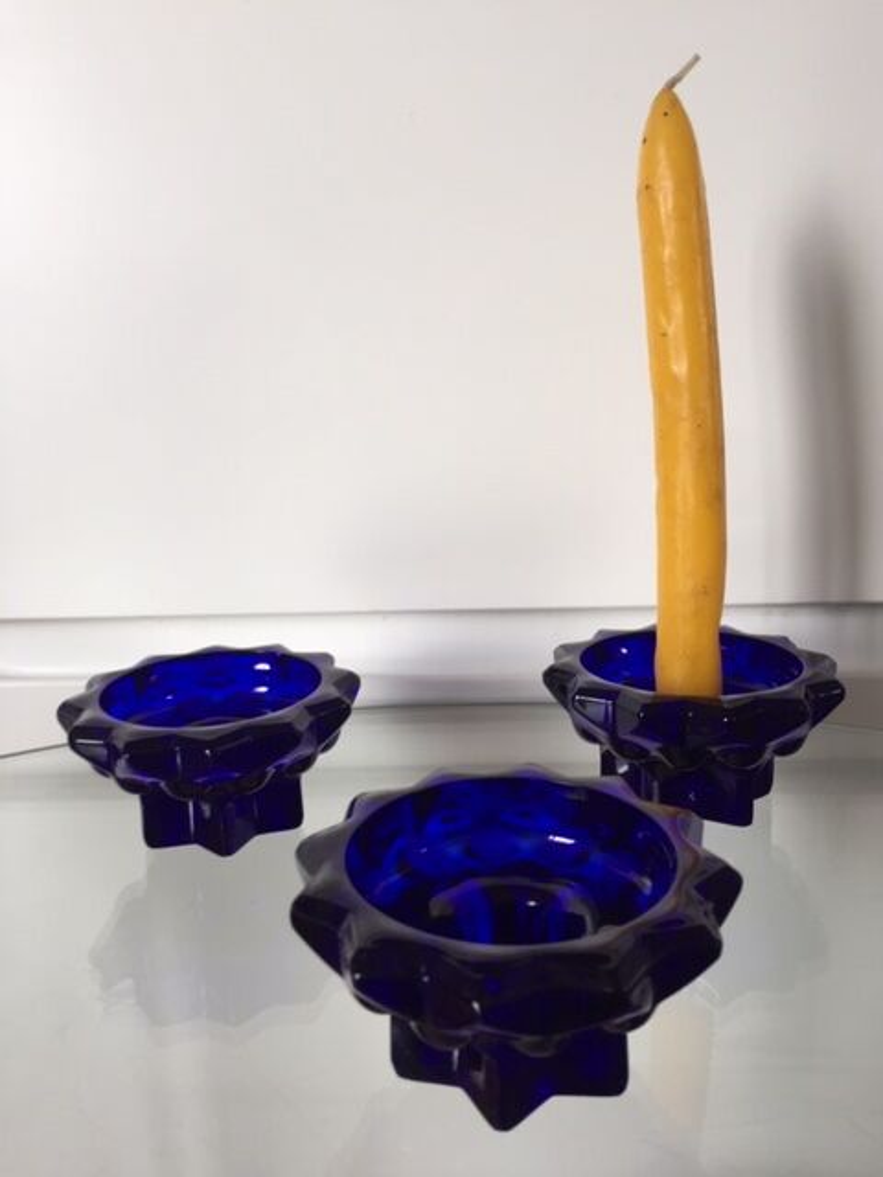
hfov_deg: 48.2
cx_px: 442
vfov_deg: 61.7
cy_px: 588
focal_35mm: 29
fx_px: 986
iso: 50
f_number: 2.2
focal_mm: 4.15
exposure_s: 1/100
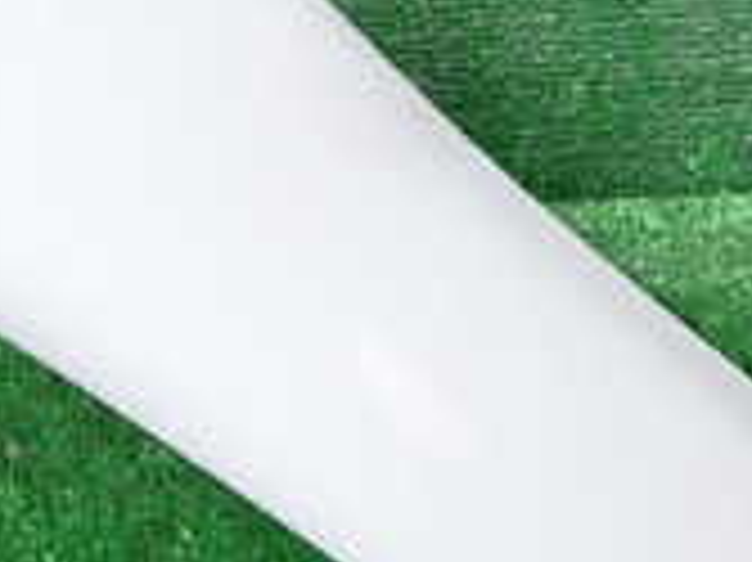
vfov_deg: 15.8
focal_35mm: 90
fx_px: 1954
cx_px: 955
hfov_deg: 20.1
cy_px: 679
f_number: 2
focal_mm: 4.5
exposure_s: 1/100
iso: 100
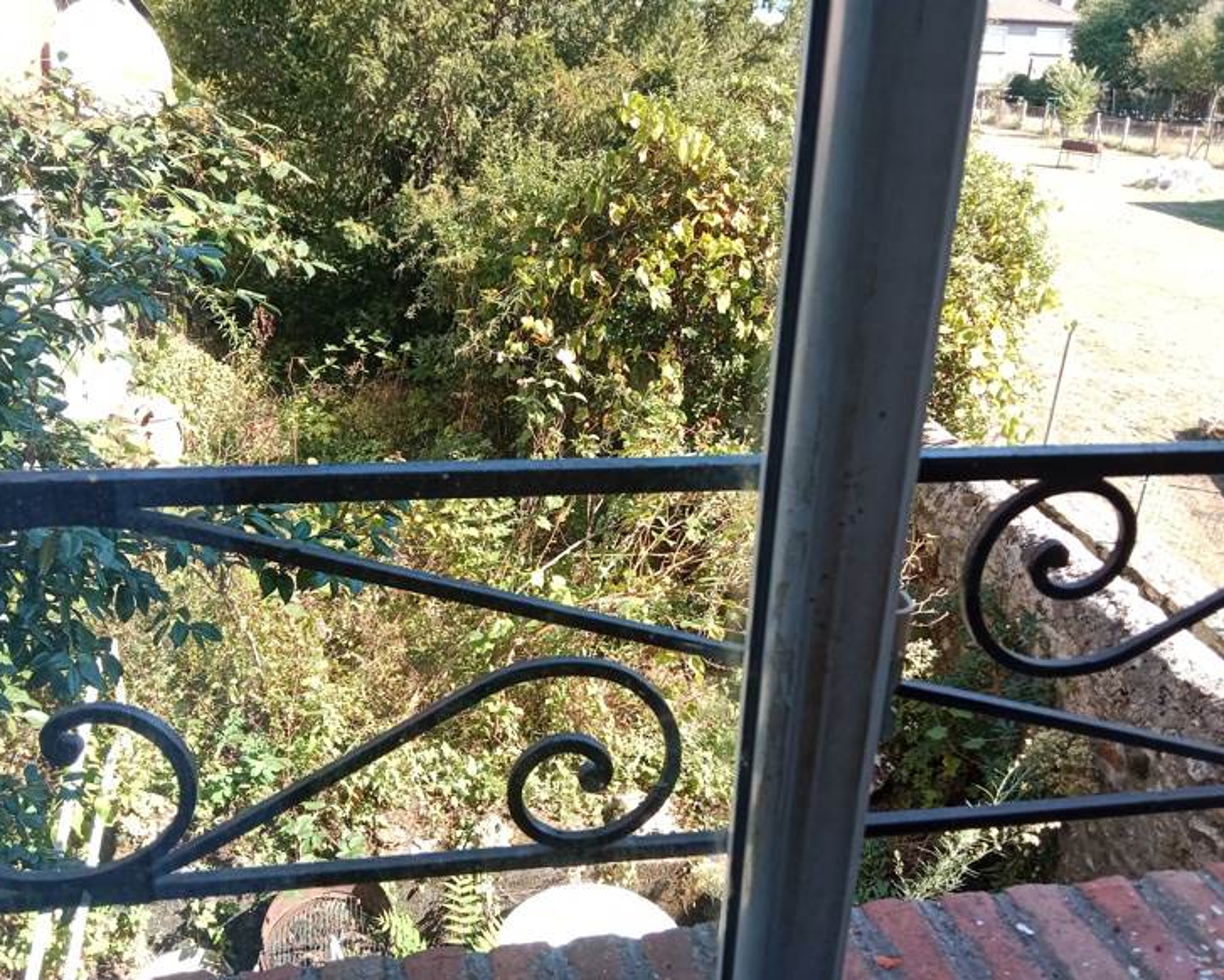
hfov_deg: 60.4
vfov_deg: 50.0
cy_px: 478
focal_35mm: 29
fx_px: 1051
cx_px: 608
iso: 101
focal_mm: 3.65
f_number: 2.2
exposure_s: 1/109
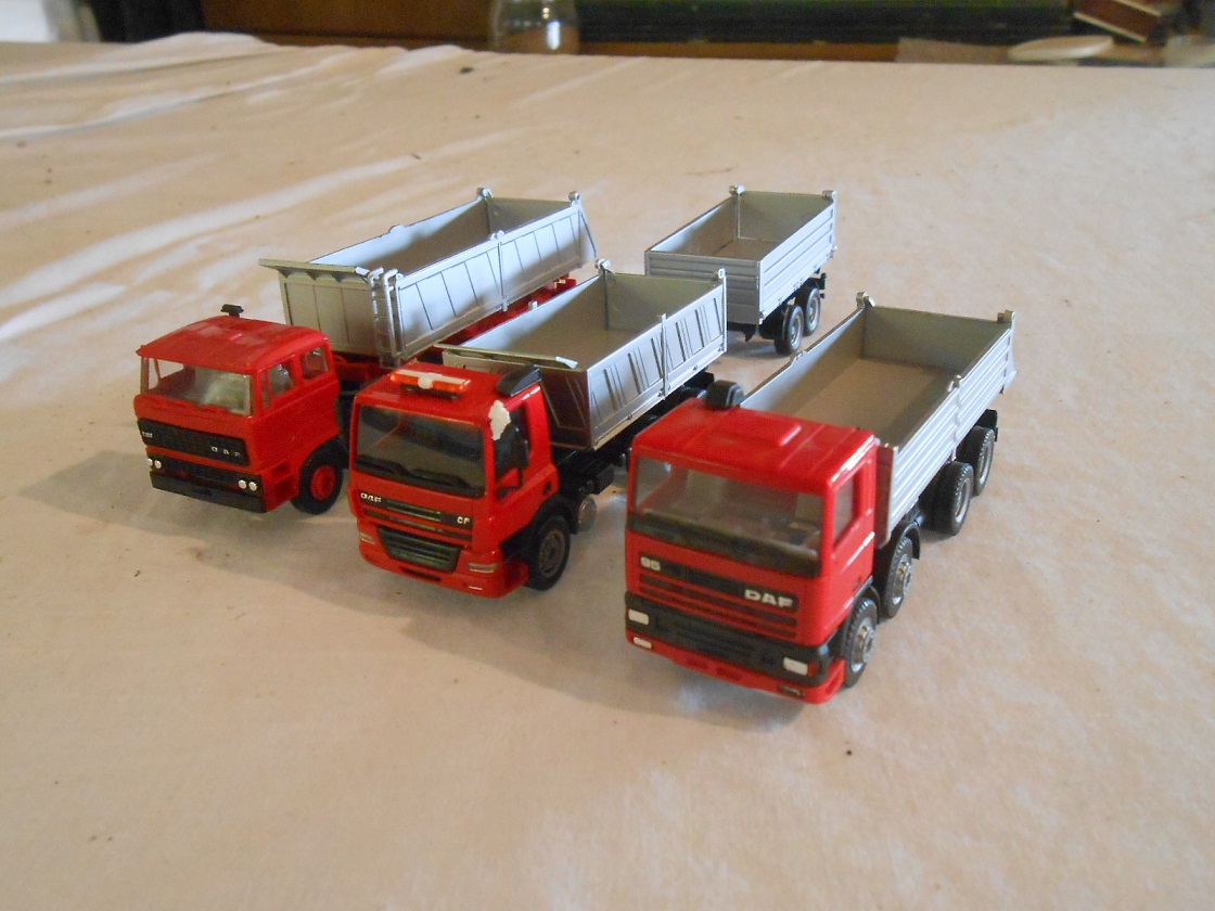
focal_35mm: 30
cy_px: 456
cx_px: 608
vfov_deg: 46.8
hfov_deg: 60.0
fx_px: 1053
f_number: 3.8
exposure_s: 1/20
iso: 800
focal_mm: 5.3
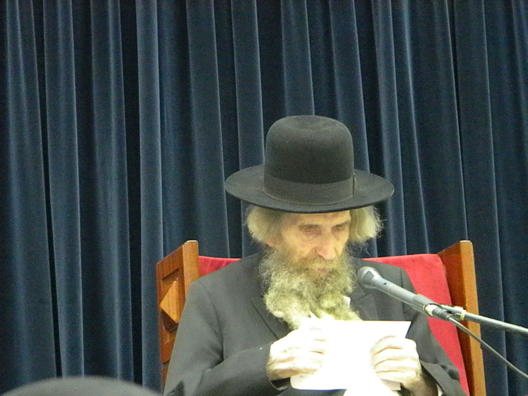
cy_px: 198
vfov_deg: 10.0
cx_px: 264
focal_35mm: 148
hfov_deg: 13.3
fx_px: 2257
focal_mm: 26.8
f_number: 5
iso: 3200
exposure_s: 1/18.4
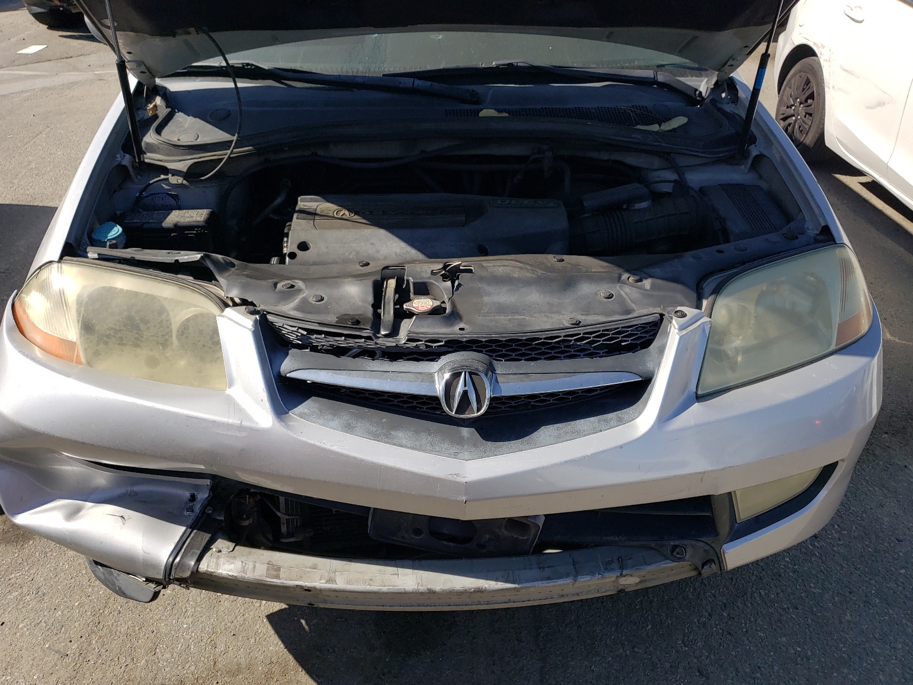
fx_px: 712
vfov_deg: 51.4
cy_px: 342
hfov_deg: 65.3
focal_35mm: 27
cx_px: 447
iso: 50
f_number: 1.5
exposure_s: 1/3333
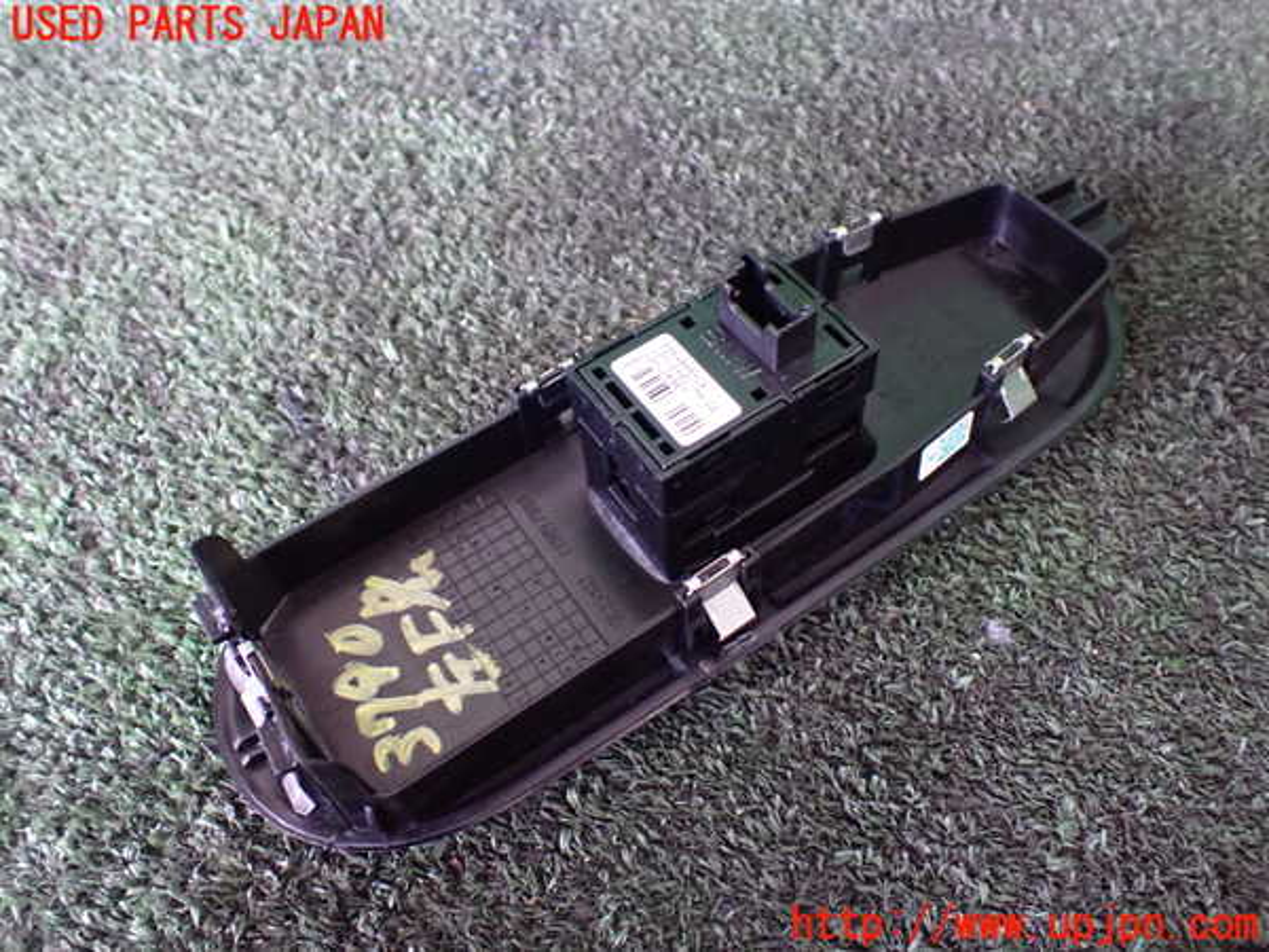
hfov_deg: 60.0
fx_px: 1100
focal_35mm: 30
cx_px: 634
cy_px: 476
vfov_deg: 46.8
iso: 1250
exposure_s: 1/30
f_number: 2.3
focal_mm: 5.4
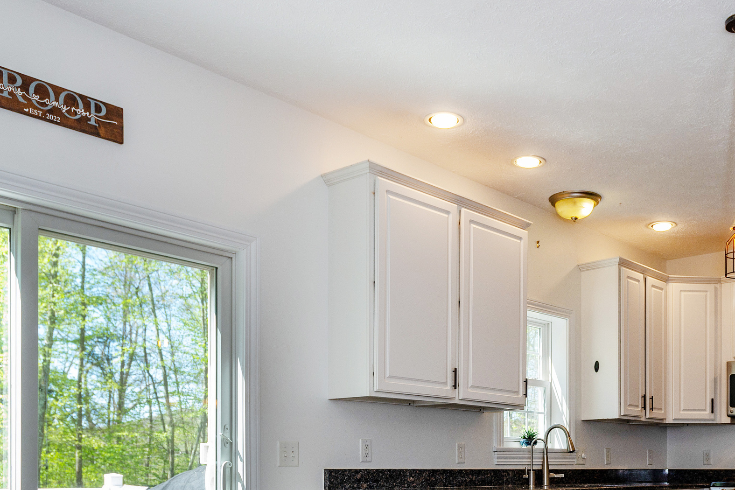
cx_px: 511
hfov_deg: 48.4
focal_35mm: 39
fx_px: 796
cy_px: 453
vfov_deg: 32.3
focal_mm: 20
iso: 320
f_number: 6.3
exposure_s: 1/40
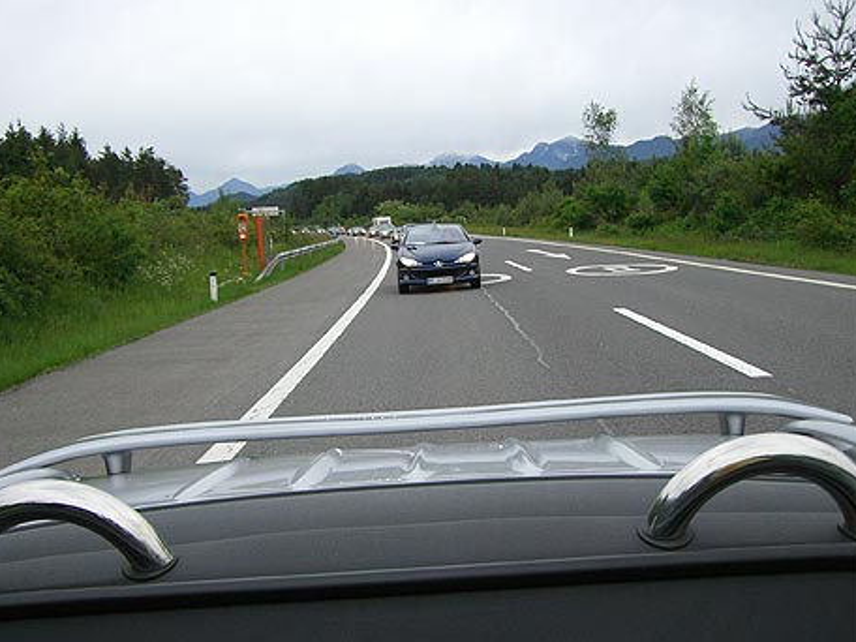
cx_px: 415
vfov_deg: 36.0
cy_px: 323
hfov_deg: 46.8
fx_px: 989
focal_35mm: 40
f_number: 2.7
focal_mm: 6.2
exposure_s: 1/800
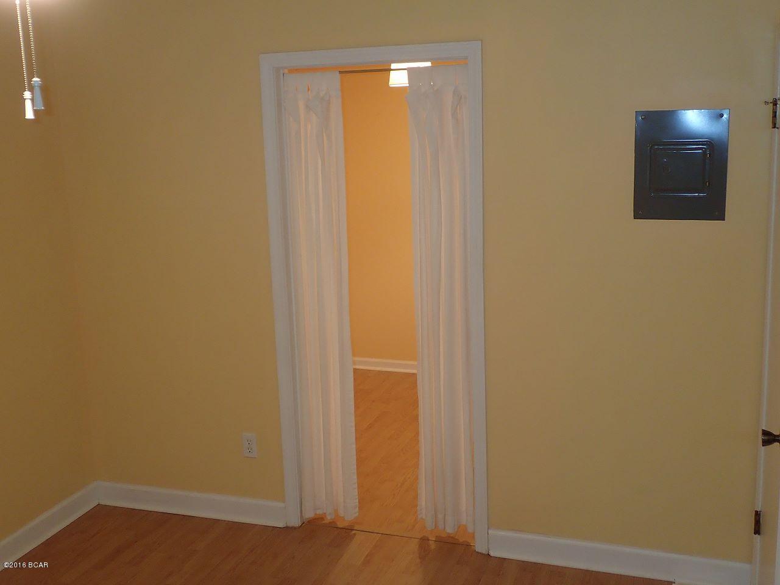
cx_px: 390
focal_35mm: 38
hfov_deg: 49.0
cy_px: 292
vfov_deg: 37.7
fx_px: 856
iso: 320
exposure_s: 1/40
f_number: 2.7
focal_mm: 6.86
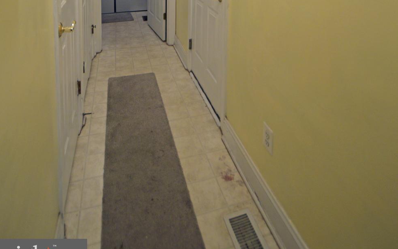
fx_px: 260
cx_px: 194
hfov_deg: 74.8
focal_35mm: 24
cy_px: -41
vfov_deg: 39.2
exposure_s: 1/60
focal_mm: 10
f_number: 3.5
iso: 400
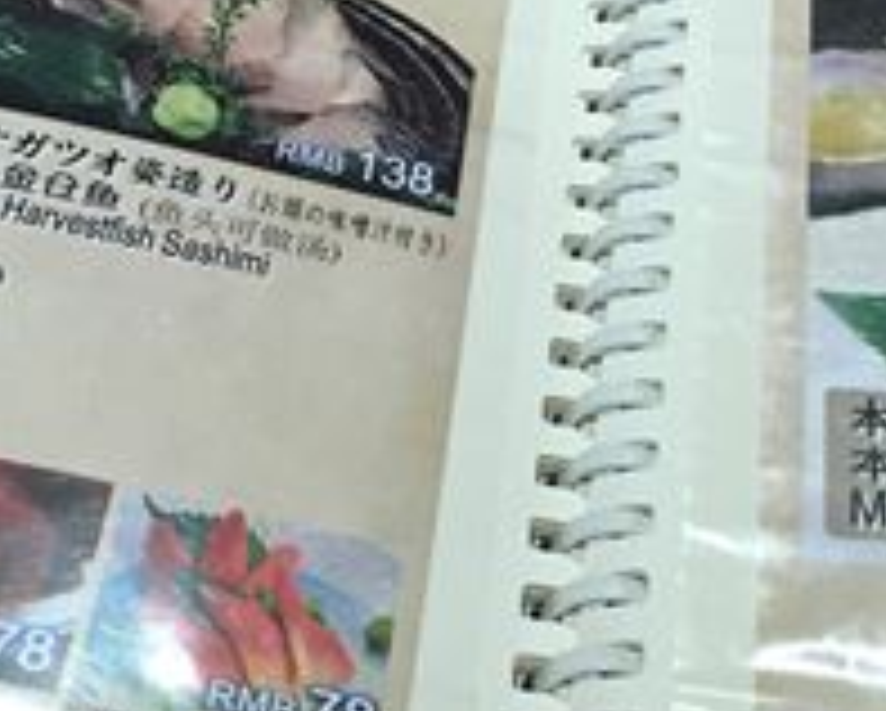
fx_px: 2257
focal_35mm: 86
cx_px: 445
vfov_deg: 17.9
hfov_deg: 22.2
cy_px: 418
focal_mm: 4.15
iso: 160
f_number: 2.2
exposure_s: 1/33
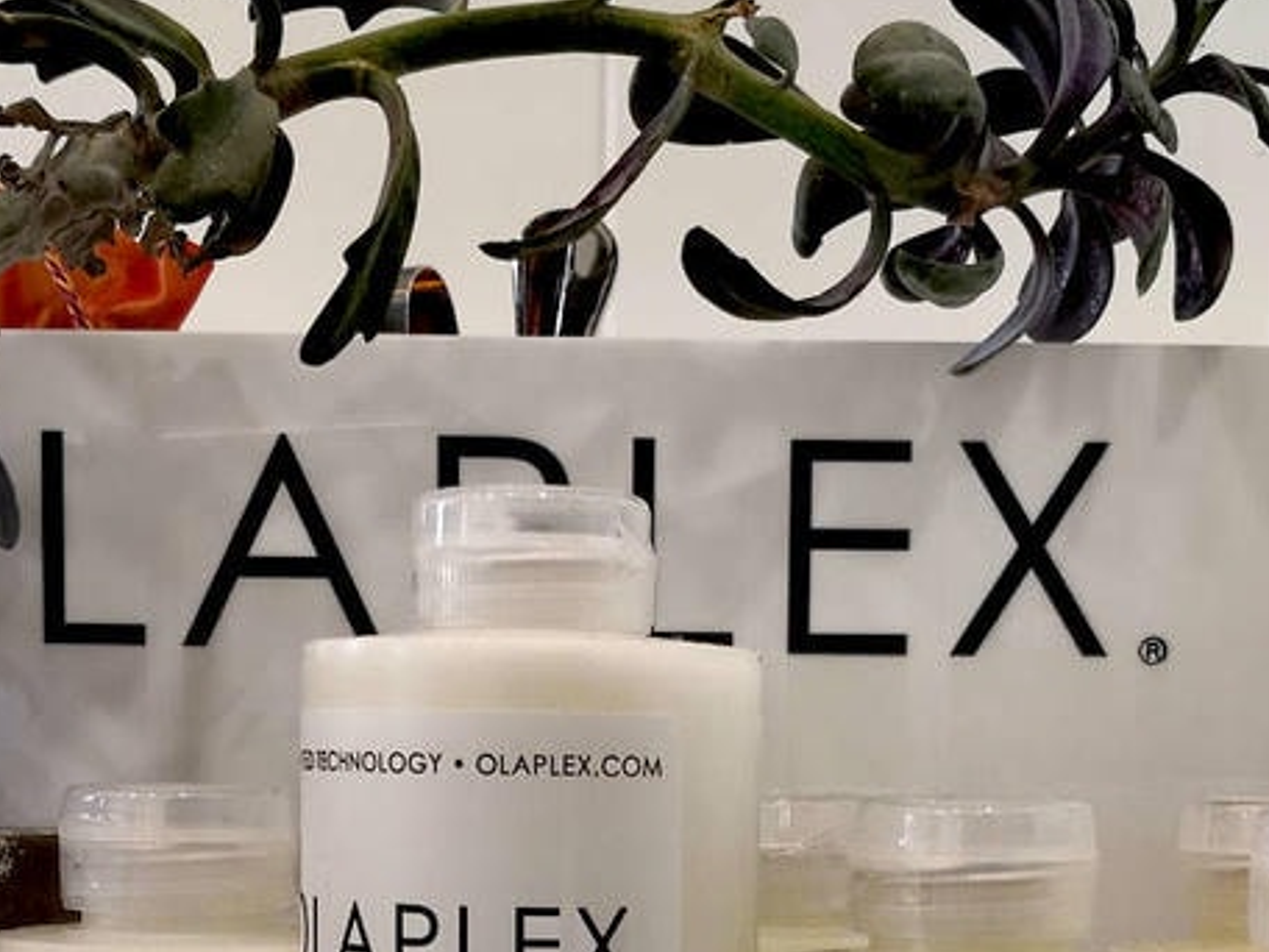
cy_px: 1100
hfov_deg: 27.4
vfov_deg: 19.7
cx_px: 668
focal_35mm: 71
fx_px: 2603
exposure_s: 1/60
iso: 50
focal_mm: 3.95
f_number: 1.6
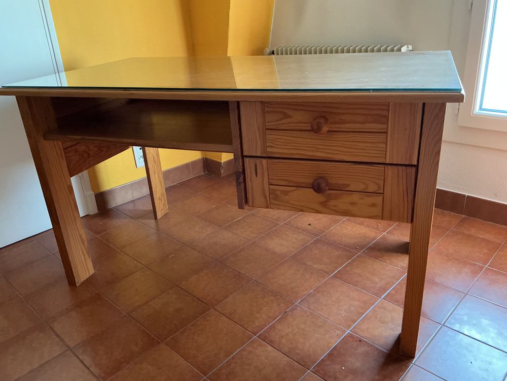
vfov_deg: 48.2
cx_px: 254
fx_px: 425
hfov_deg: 61.7
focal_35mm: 29
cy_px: 190
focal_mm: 3
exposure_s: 1/50
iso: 200
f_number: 1.8
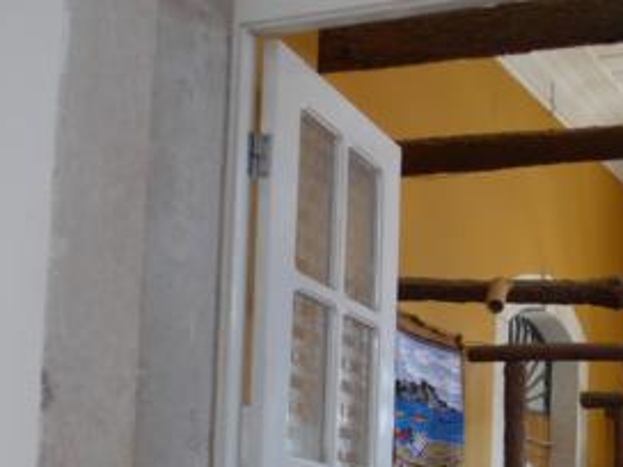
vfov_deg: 21.2
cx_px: 612
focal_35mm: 66
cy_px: 513
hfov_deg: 27.8
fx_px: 1188
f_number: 2
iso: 160
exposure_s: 1/60
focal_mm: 6
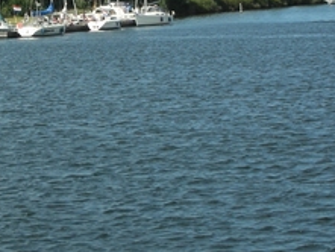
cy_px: 61
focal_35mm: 198
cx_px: 32
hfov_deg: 9.9
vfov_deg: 7.5
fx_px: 1917
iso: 50
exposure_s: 1/320
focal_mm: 12.2
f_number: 4.4
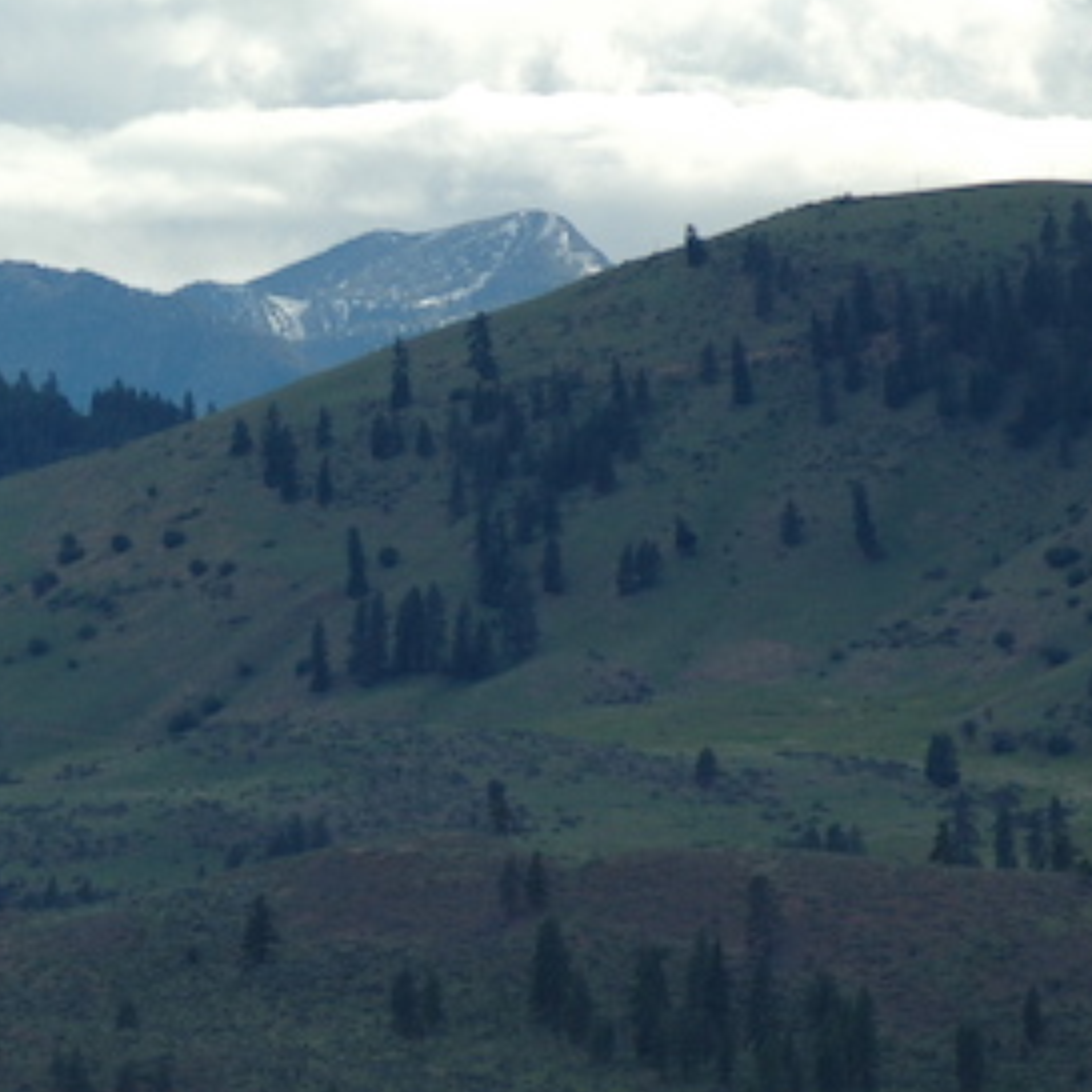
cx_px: -208
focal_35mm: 513
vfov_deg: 3.4
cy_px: 370
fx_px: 18316
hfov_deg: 3.4
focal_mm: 145
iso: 200
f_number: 6.3
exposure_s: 1/640
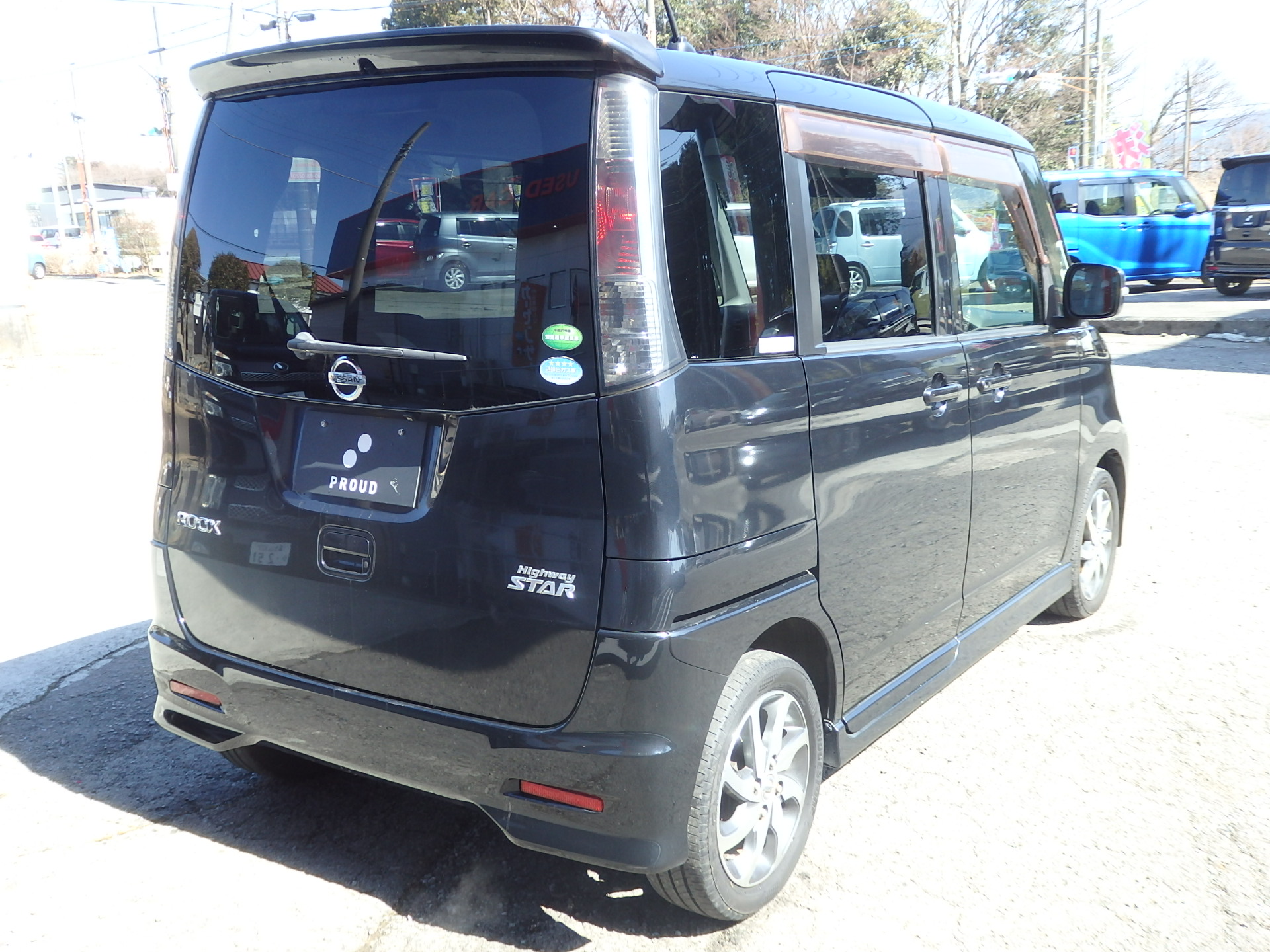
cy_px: 476
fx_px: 1211
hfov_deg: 55.4
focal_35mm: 33
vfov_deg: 42.9
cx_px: 635
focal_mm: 6
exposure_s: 1/200
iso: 125
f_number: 9.7
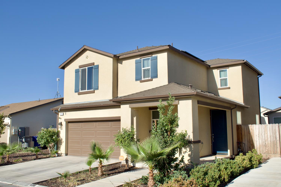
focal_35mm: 34
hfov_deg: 55.1
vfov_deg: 38.3
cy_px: 94
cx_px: 140
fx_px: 269
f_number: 10
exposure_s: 1/400
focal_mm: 23
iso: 100
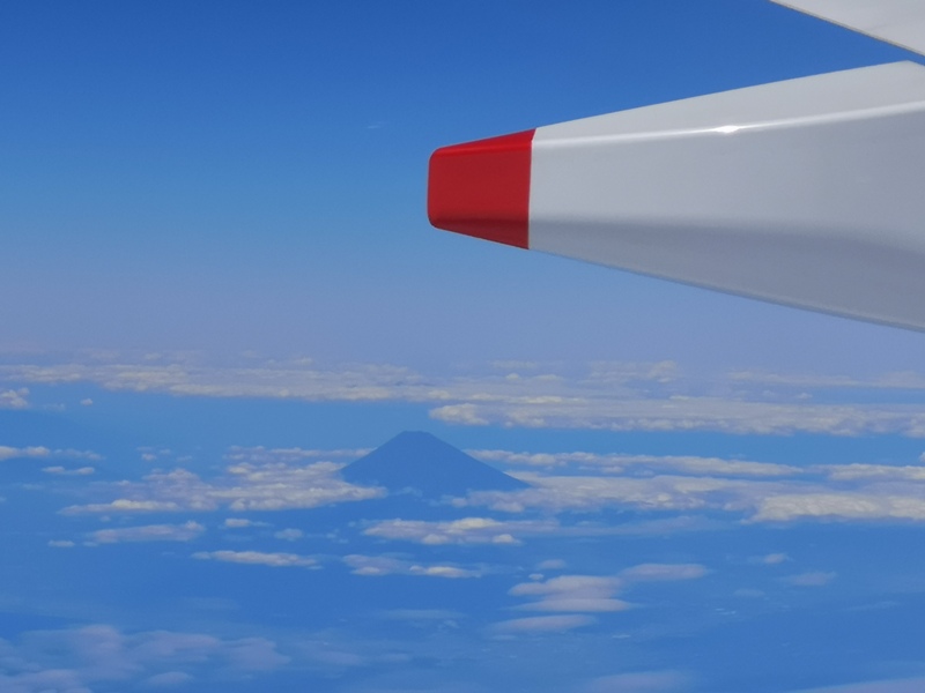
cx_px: 462
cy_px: 346
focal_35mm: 180
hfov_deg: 11.0
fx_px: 4810
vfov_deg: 8.2
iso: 50
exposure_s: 1/3650
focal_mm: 7.48
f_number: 2.4
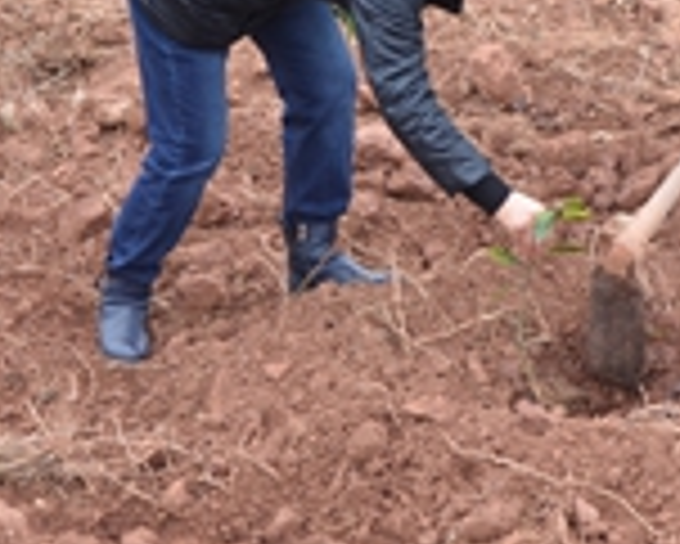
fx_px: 3746
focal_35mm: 186
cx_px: 599
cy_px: -43
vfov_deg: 8.3
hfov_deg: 10.3
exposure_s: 1/125
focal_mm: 40
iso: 400
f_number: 5.6
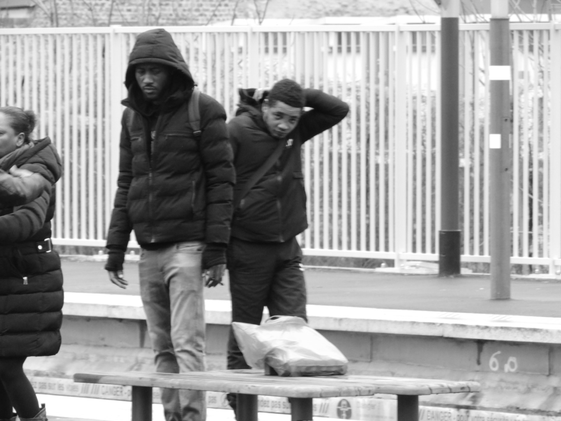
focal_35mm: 360
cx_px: 280
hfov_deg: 5.5
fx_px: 5834
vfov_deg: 4.1
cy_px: 210
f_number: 6.3
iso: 320
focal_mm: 64.5
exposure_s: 1/100
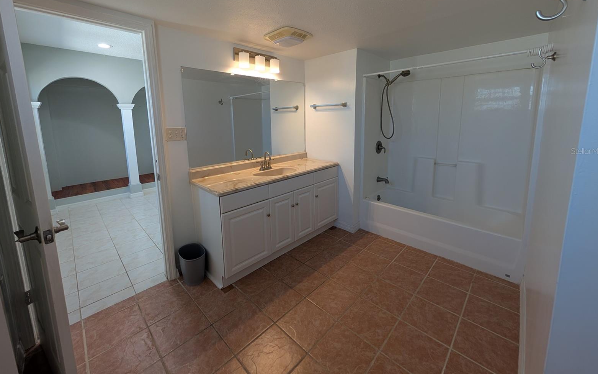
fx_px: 212
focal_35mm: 13
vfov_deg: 81.9
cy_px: 151
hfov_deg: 109.4
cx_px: 302
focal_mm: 2.02
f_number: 1.7
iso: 96
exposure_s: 1/120
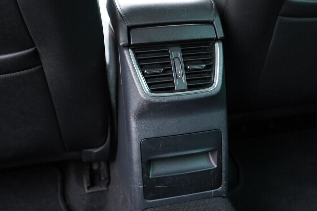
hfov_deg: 53.1
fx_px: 317
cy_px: 106
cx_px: 158
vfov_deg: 36.9
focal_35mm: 36
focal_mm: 24
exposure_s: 1/40
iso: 1000
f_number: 2.8
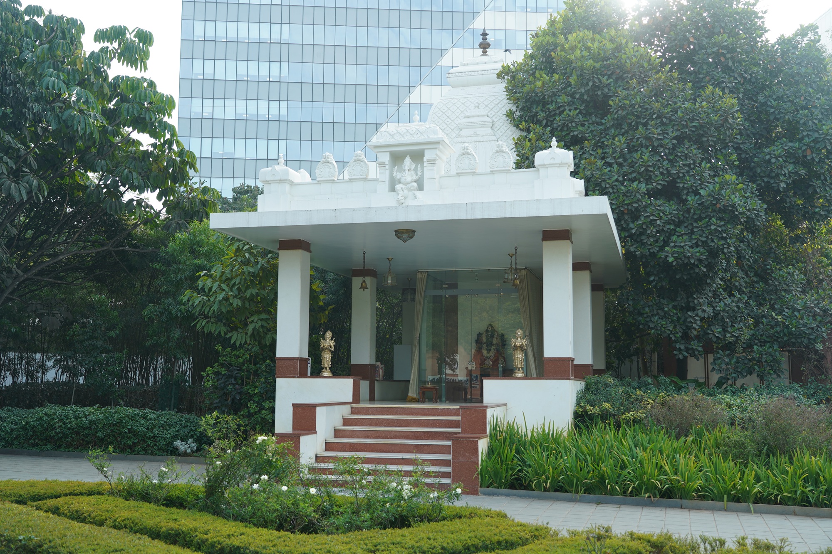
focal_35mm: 36
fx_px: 832
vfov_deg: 36.9
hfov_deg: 53.1
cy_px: 277
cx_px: 416
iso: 100
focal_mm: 36
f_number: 4.5
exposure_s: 1/160
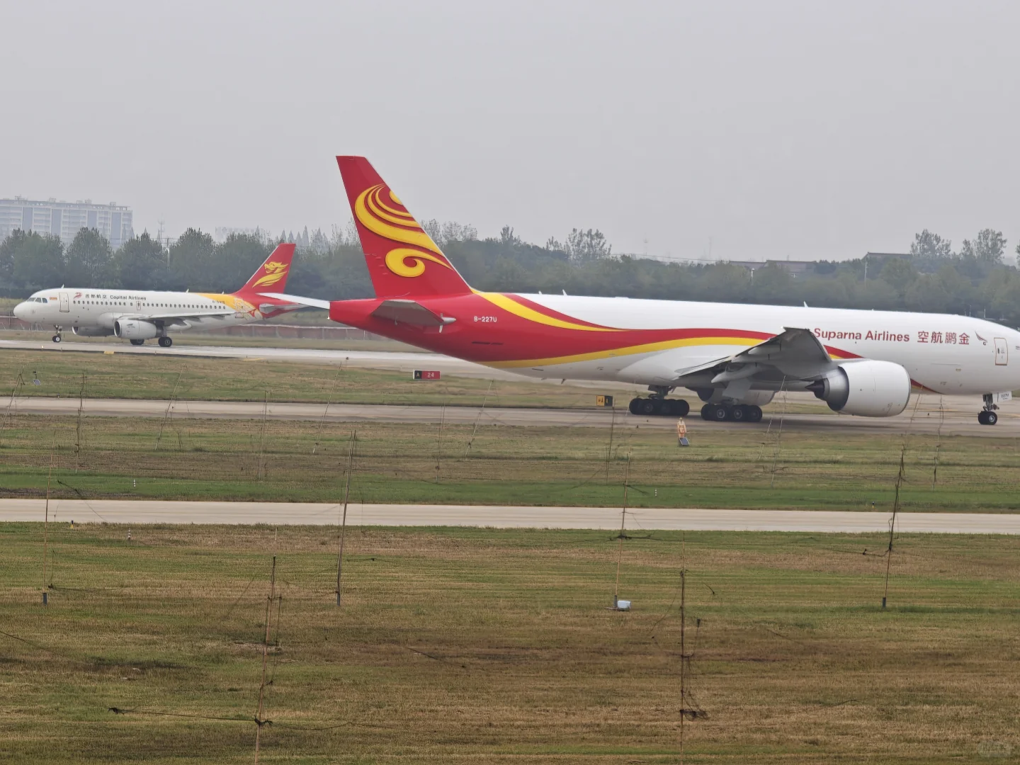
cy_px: 382
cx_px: 510
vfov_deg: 7.5
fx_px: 5805
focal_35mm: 197
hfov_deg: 10.0
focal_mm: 19.4
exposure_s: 1/542
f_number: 2.5
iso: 50
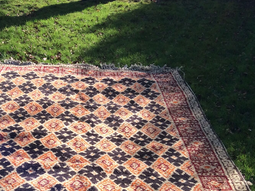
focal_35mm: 62
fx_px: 456
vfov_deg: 23.2
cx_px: 74
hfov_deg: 30.9
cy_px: 156
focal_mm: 3.3
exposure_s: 1/841
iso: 32
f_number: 2.4
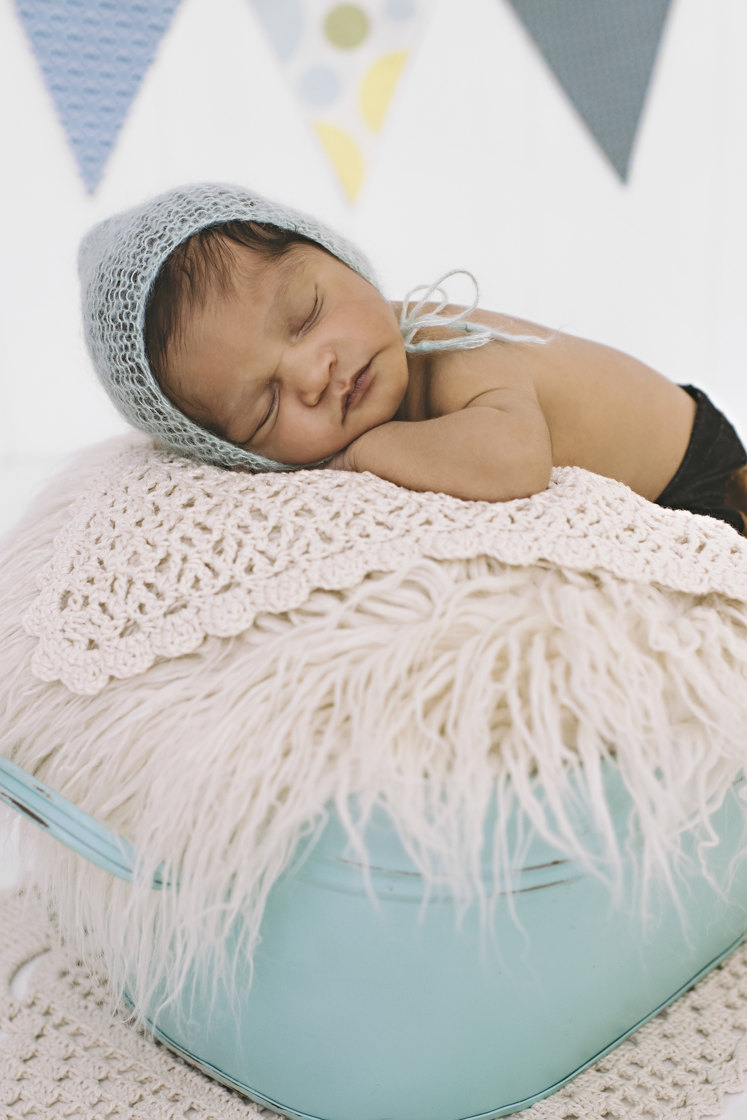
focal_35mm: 52
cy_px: 560
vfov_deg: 37.9
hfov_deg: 25.8
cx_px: 374
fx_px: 1634
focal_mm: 35
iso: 400
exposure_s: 1/200
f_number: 3.2
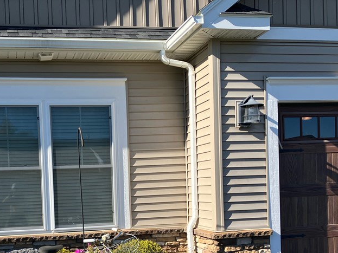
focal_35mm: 46
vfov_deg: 30.7
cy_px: 205
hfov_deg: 40.4
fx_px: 449
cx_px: 98
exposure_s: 1/1130
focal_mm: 3.99
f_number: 1.8
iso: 32
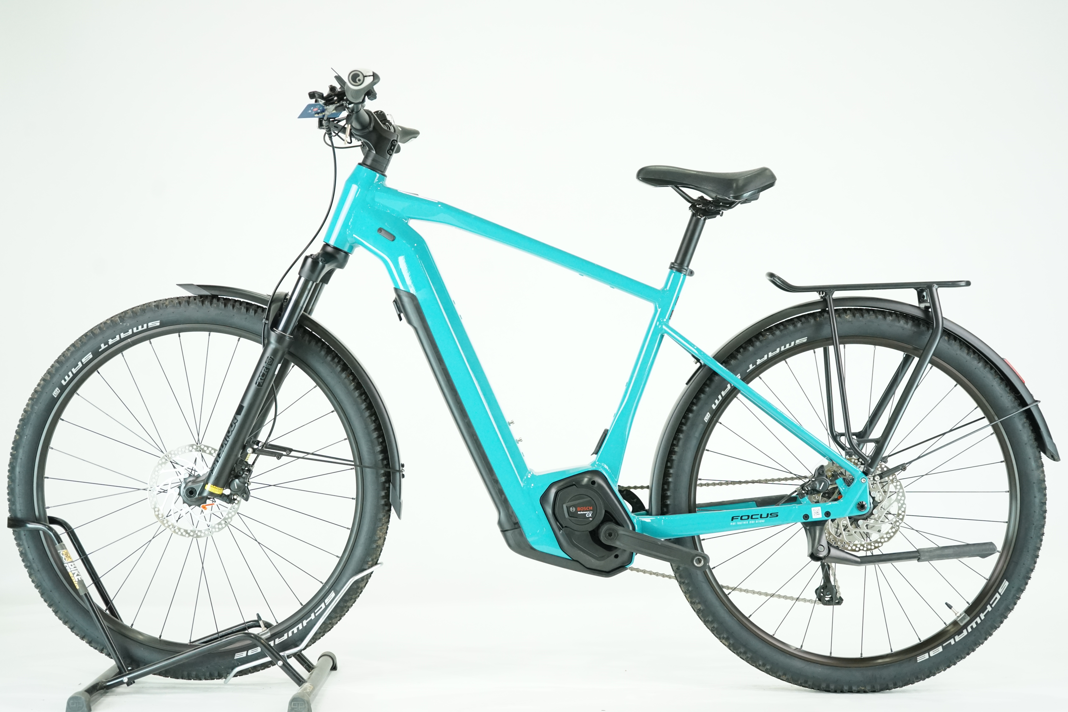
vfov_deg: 27.0
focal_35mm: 50
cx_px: 534
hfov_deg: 39.6
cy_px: 356
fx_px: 1483
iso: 2500
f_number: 5
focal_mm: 50
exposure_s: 1/200
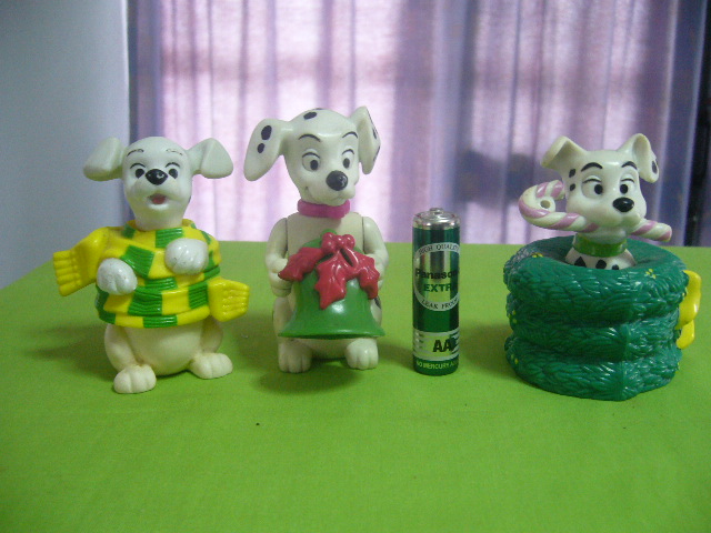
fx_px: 719
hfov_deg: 52.6
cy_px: 266
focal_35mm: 35
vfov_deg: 40.7
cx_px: 356
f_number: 2.8
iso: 200
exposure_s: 1/10
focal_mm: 5.8
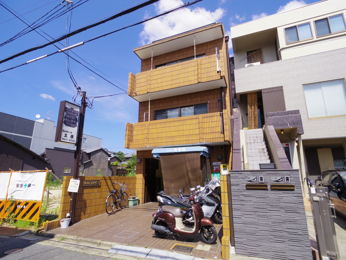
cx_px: 173
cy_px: 130
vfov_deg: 74.7
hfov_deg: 91.0
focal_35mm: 17
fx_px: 170
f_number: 4.5
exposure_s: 1/800
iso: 200
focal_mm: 3.8
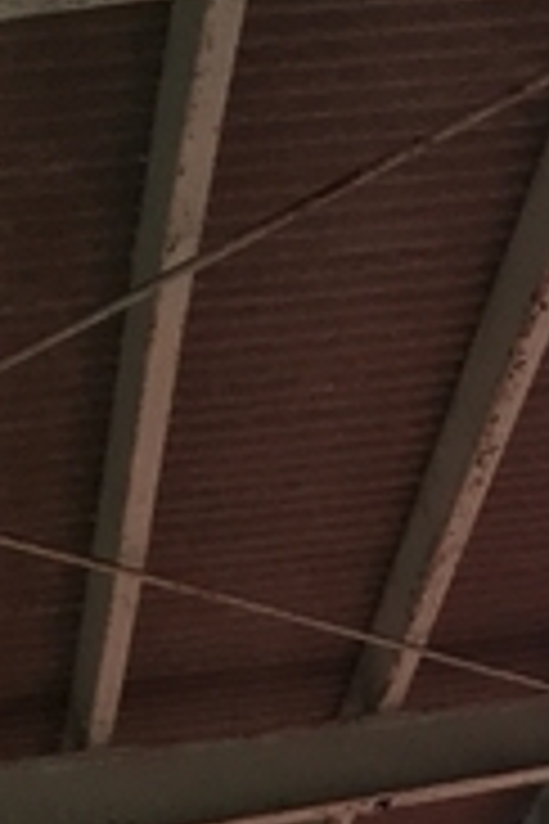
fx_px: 4529
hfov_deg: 6.3
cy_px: 2454
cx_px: 1706
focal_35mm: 198
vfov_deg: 8.7
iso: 25
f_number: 2.2
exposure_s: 1/60
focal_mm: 4.15
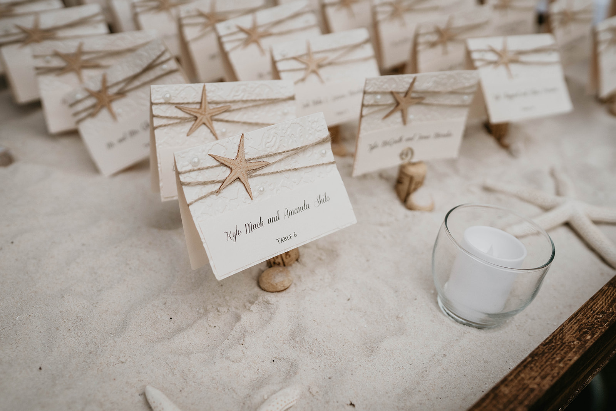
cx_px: 308
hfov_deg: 54.4
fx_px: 599
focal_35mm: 35
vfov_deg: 37.9
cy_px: 206
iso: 500
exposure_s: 1/5000
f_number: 2.8
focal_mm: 35
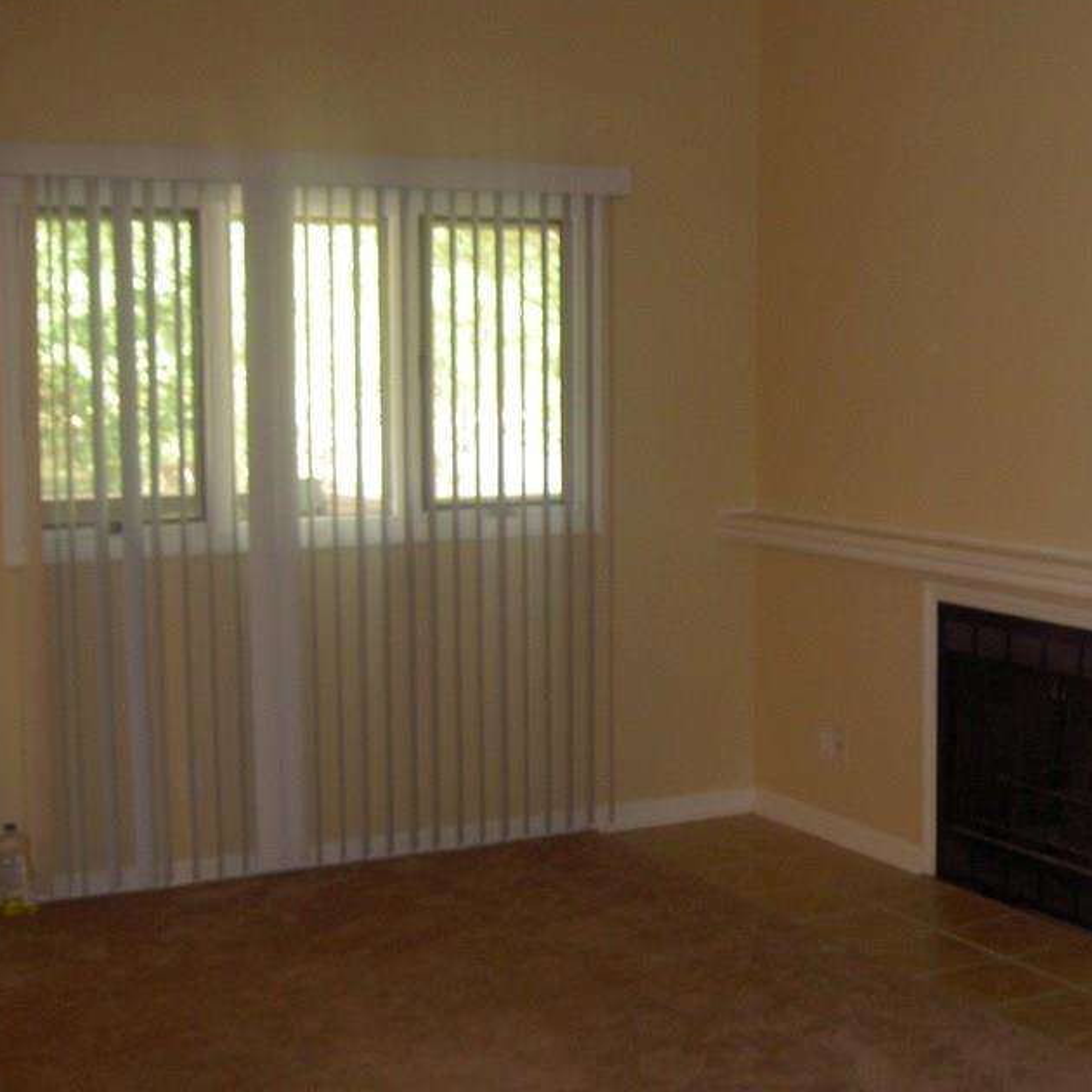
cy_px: 648
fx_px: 1999
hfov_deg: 29.8
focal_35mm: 56
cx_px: 874
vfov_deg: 30.5
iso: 200
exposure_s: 1/60
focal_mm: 8
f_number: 2.8
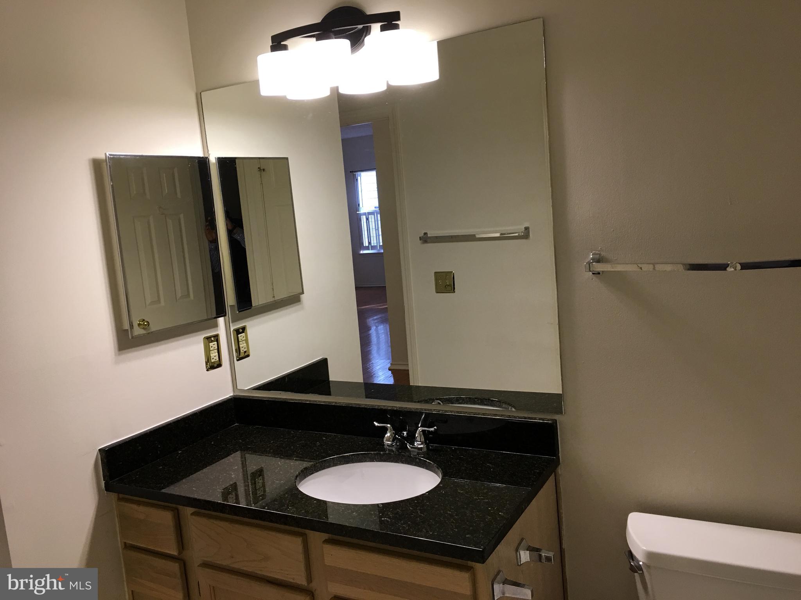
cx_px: 400
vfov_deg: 48.2
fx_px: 671
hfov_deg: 61.7
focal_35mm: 29
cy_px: 300
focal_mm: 4.15
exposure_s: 1/30
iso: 40
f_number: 2.2
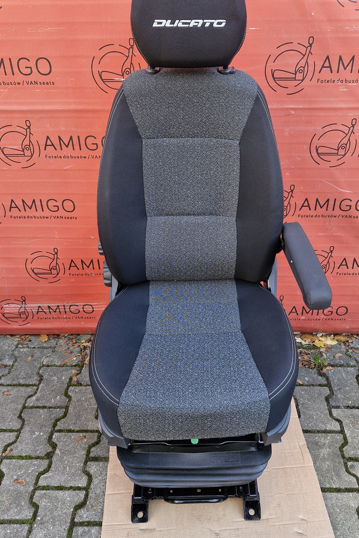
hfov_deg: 44.9
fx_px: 434
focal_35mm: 29
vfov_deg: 63.5
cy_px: 243
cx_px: 195
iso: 64
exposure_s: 1/100
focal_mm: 5.54
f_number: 1.8
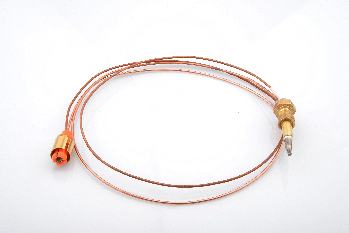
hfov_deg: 23.9
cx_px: 174
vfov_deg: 16.1
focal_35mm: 85
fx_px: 824
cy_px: 116
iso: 100
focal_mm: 85
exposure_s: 1/125
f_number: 32
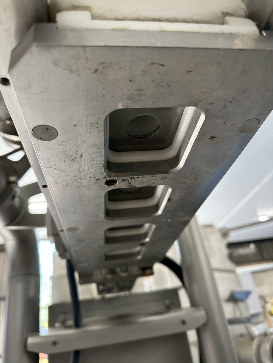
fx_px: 252
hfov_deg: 56.8
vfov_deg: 71.6
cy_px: 182
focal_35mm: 24
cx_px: 136
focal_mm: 6.86
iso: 160
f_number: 1.78
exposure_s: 1/100
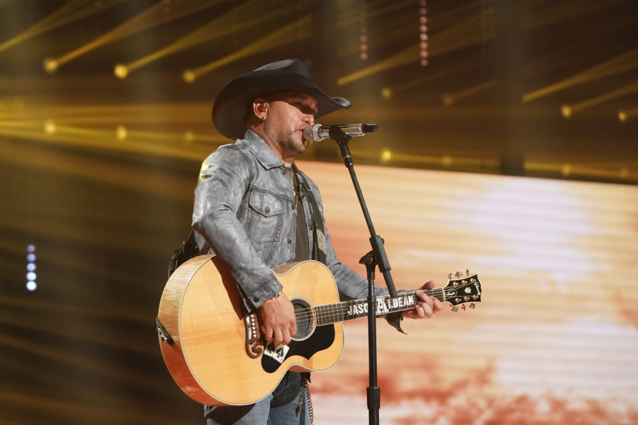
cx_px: 319
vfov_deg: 8.5
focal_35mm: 162
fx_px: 2871
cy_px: 212
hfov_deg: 12.7
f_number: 5.6
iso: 5000
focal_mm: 162
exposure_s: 1/500
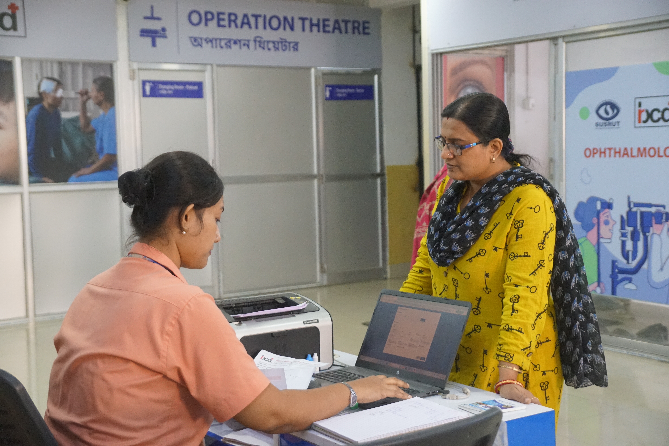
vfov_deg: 25.8
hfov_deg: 37.9
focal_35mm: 52
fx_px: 976
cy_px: 223
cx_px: 334
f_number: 4.5
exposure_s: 1/160
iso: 3200
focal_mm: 35
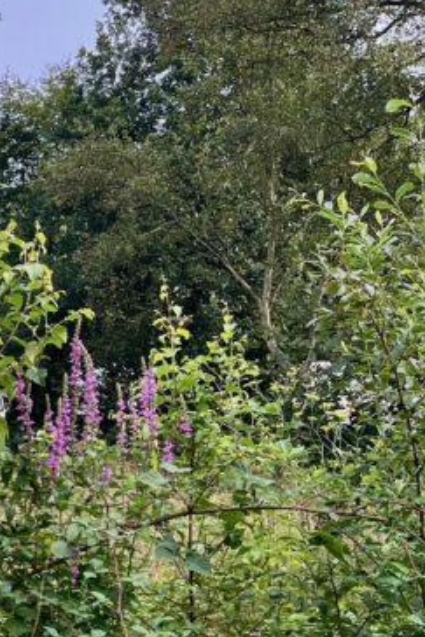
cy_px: 455
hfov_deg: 14.6
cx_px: -442
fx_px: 1344
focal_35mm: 76
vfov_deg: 26.4
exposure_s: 1/653
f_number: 1.6
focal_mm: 5.1
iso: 50
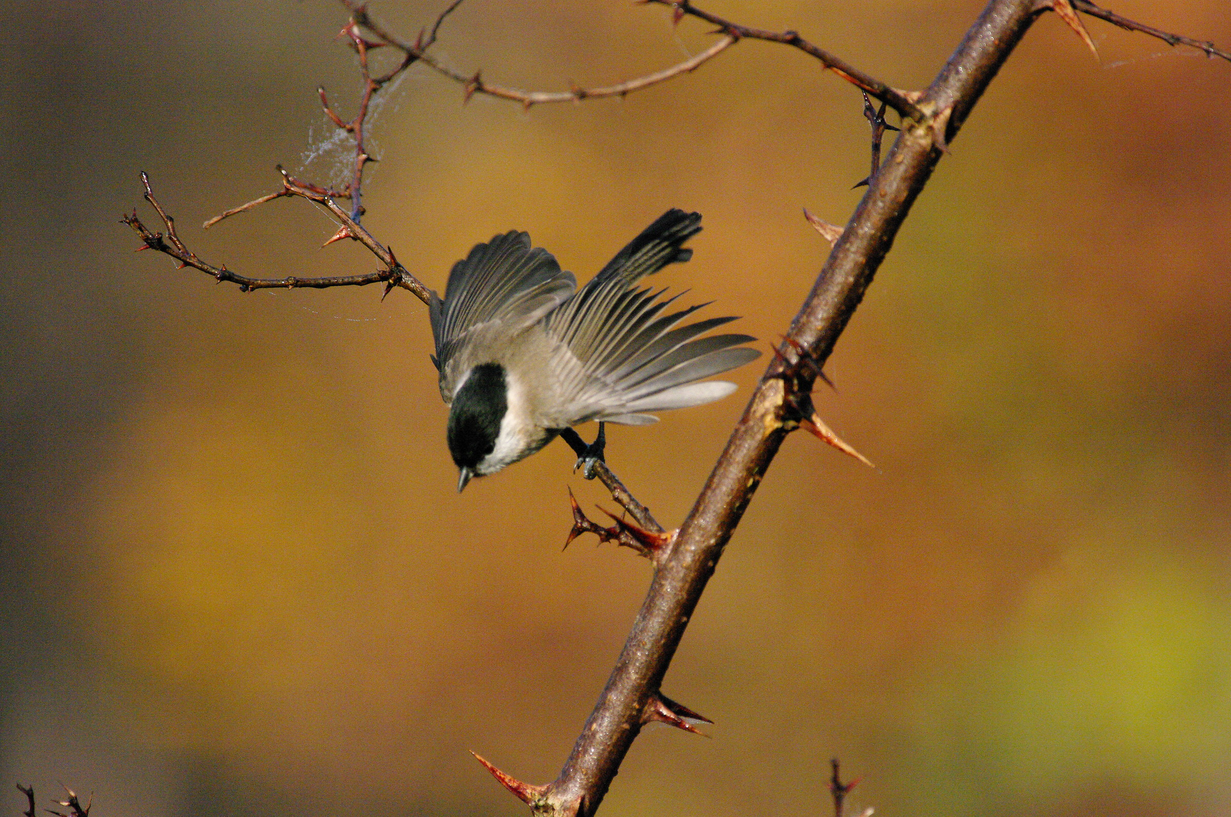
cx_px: 616
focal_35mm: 450
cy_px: 408
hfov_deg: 4.6
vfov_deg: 3.0
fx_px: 15369
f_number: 5.6
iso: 3200
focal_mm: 300
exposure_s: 1/3000
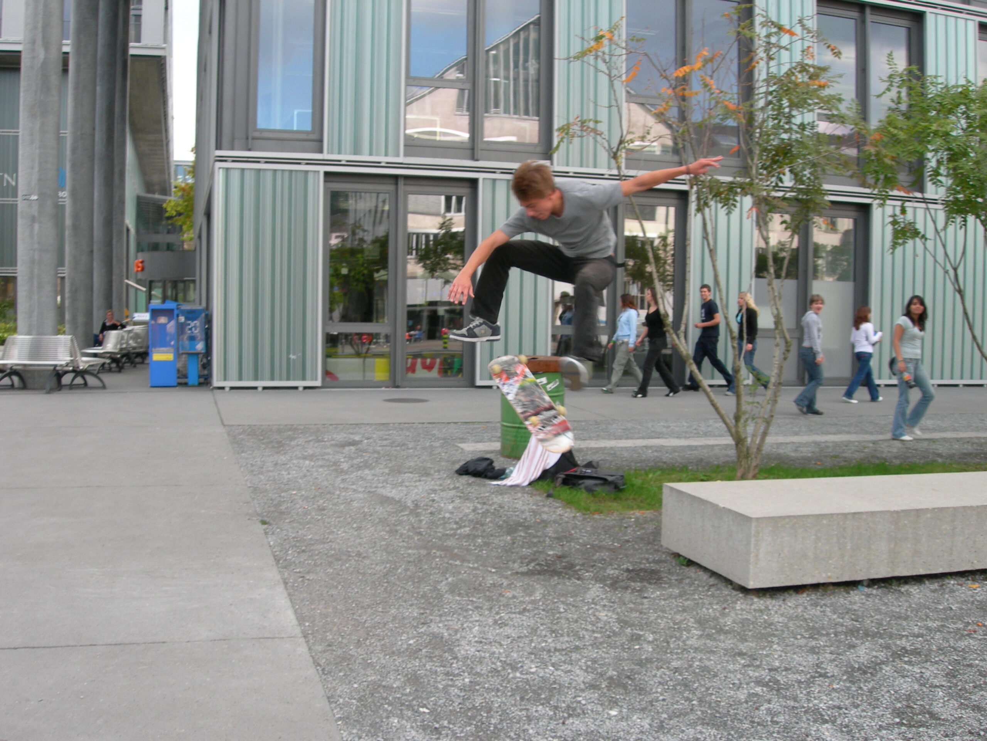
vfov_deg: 37.7
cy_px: 370
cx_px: 494
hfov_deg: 49.0
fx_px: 1083
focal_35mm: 38
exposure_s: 1/127
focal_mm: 7.8
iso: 65
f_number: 4.8
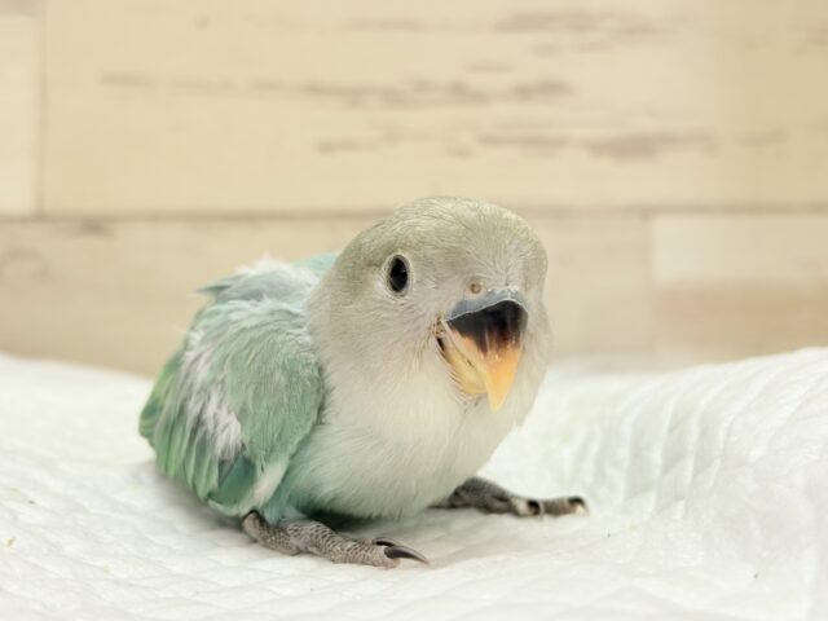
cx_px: 414
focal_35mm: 52
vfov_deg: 28.0
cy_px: 310
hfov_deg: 36.8
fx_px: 1244
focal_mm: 5.96
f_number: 1.6
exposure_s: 1/50
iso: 80
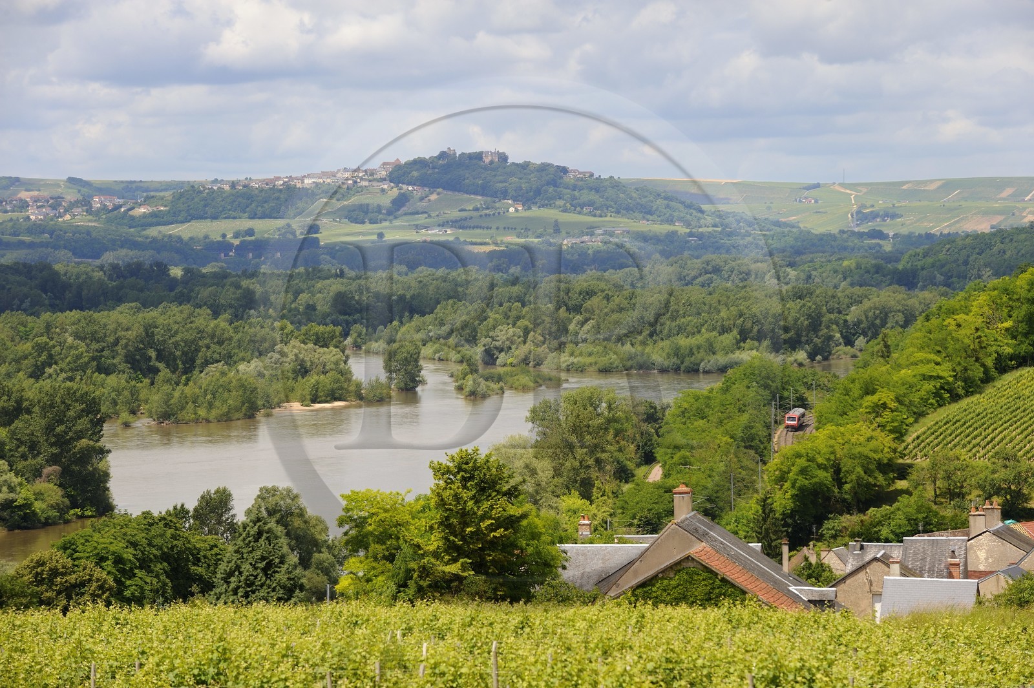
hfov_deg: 12.8
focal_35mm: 160
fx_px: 4592
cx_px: 517
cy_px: 344
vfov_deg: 8.6
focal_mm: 160
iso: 200
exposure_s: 1/400
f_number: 8
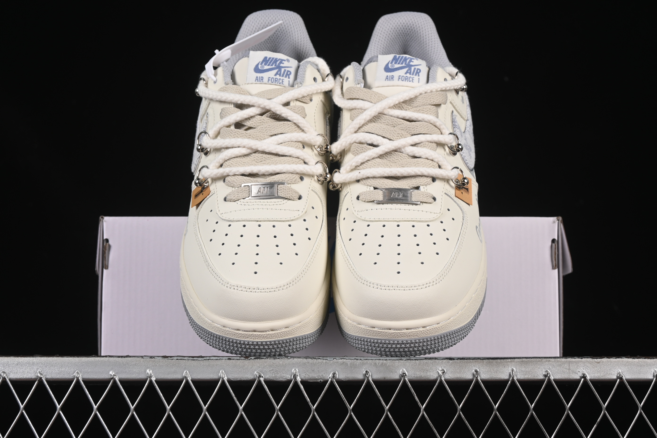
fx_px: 1369
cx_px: 328
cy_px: 219
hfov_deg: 27.0
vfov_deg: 18.2
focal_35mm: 75
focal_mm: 50
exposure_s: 1/80
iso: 160
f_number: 8
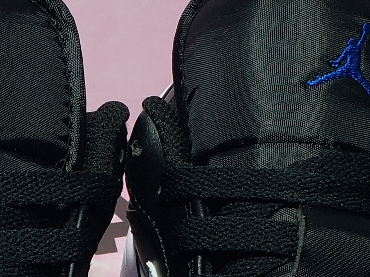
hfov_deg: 16.5
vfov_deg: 12.0
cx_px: -20
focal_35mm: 116
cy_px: 449
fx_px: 1240
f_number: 2.4
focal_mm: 4.3
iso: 50
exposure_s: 1/216
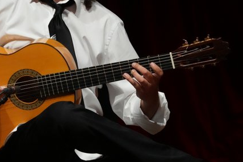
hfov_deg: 3.3
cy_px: 29
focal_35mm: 617
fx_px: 4167
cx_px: 29
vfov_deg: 2.2
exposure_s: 1/400
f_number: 6.3
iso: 12800
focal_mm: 330
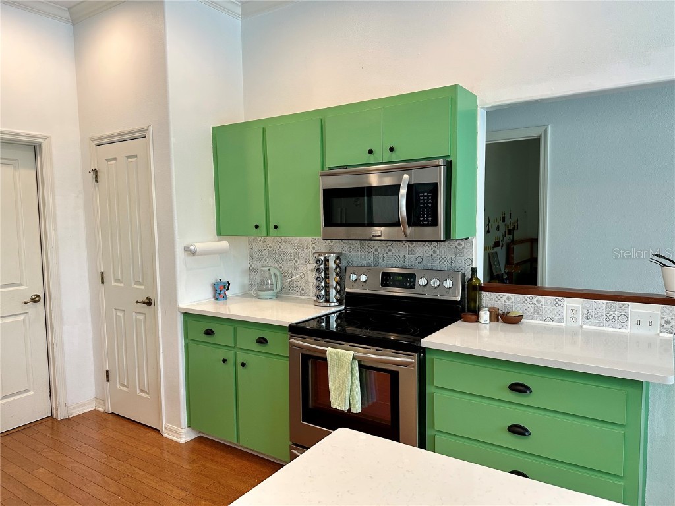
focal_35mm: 24
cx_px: 338
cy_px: 253
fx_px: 468
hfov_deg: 71.6
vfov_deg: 56.8
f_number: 1.78
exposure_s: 1/60
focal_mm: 6.86
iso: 200
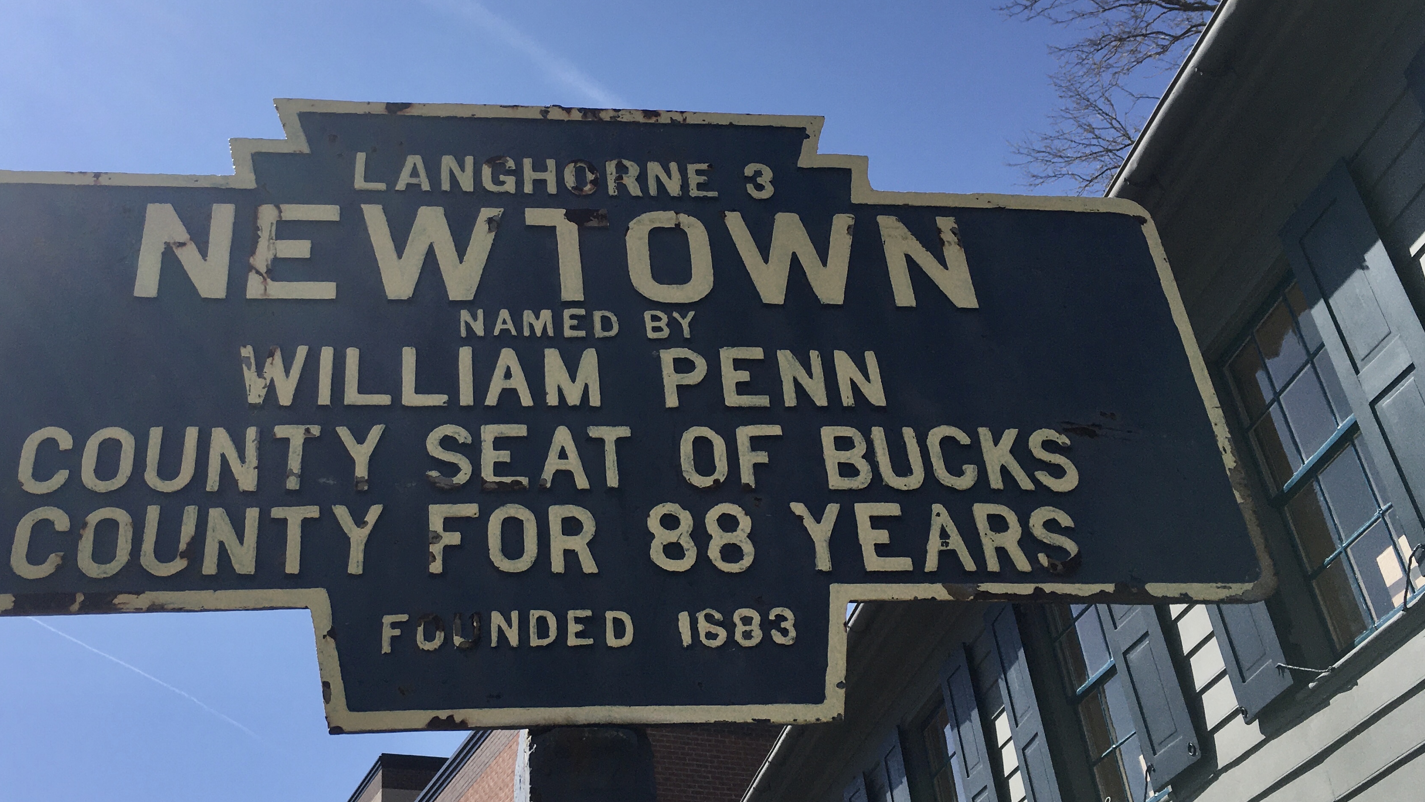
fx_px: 1436
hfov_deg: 52.5
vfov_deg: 31.1
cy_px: 329
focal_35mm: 38
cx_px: 594
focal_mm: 4.15
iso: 25
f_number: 2.2
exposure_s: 1/2262
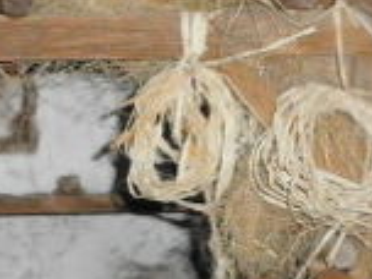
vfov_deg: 9.1
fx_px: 1741
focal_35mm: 162
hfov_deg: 12.0
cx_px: -34
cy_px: 280
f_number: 3.9
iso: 800
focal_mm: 6.9
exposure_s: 1/160
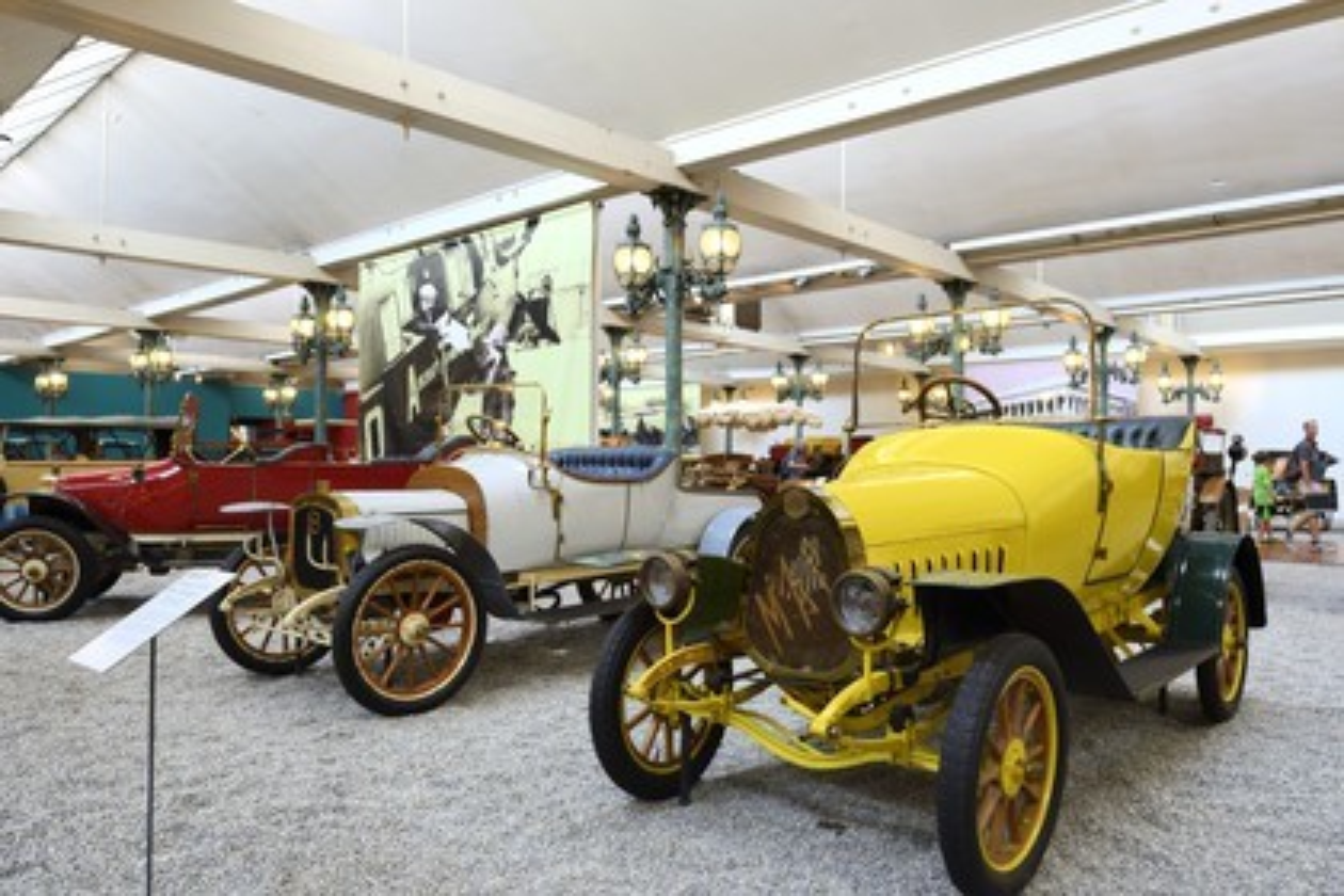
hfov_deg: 73.7
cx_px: 672
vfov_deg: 53.1
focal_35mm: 24
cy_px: 448
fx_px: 896
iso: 800
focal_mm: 24
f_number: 7.1
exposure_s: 1/50
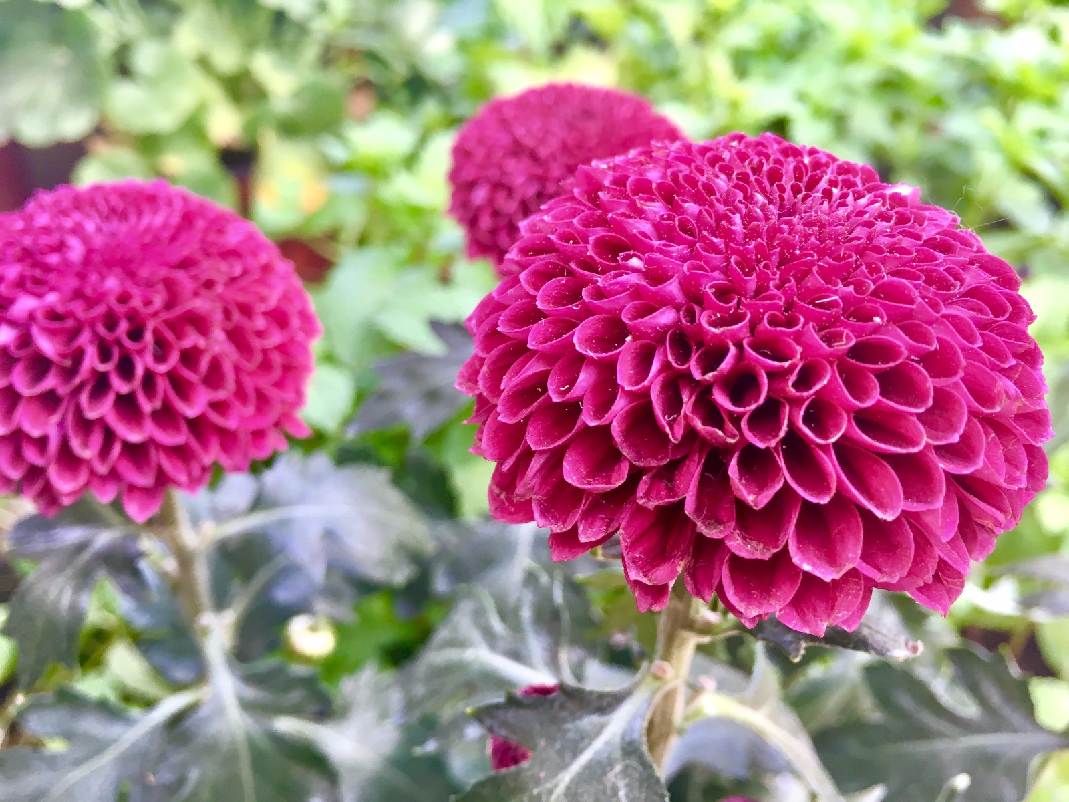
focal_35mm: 29
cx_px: 534
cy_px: 401
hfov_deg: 61.7
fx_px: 896
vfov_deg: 48.2
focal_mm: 4.15
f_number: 2.2
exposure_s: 1/33
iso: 25
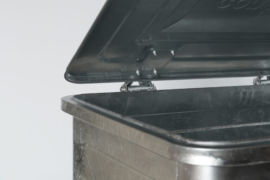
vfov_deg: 19.5
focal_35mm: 70
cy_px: 90
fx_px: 525
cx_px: 135
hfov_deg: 28.8
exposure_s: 1/160
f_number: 10
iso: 250
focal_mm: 70
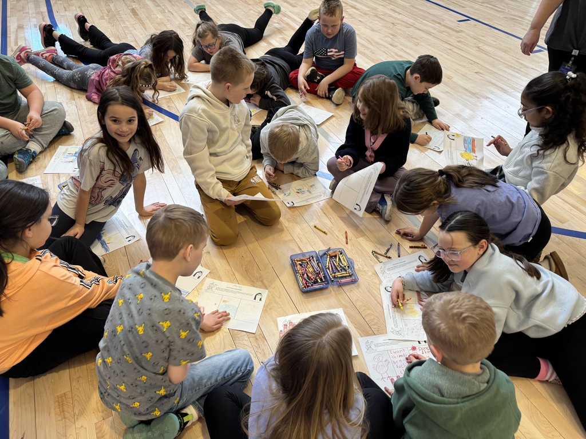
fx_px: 406
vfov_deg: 56.8
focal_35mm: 24
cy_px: 220
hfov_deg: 71.6
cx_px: 293
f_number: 1.78
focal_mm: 6.76
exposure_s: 1/60
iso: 125
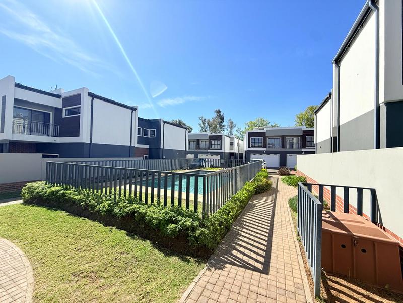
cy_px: 152
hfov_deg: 102.1
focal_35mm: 14
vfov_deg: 85.7
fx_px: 163
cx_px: 202
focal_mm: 2.22
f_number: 2.2
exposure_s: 1/1795
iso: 50
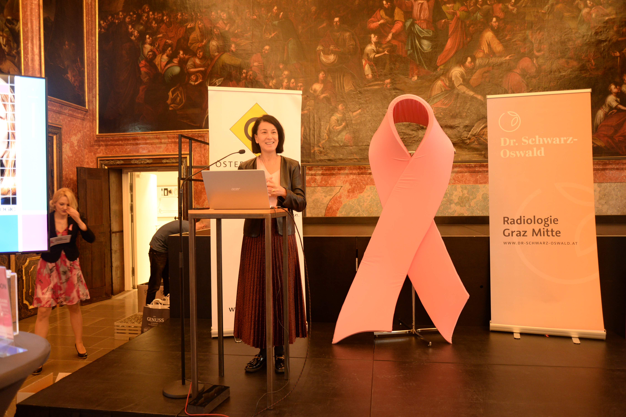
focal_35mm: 28
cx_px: 313
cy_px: 208
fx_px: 487
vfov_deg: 46.4
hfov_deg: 65.5
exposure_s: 1/30
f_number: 3.8
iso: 1250
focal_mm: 28
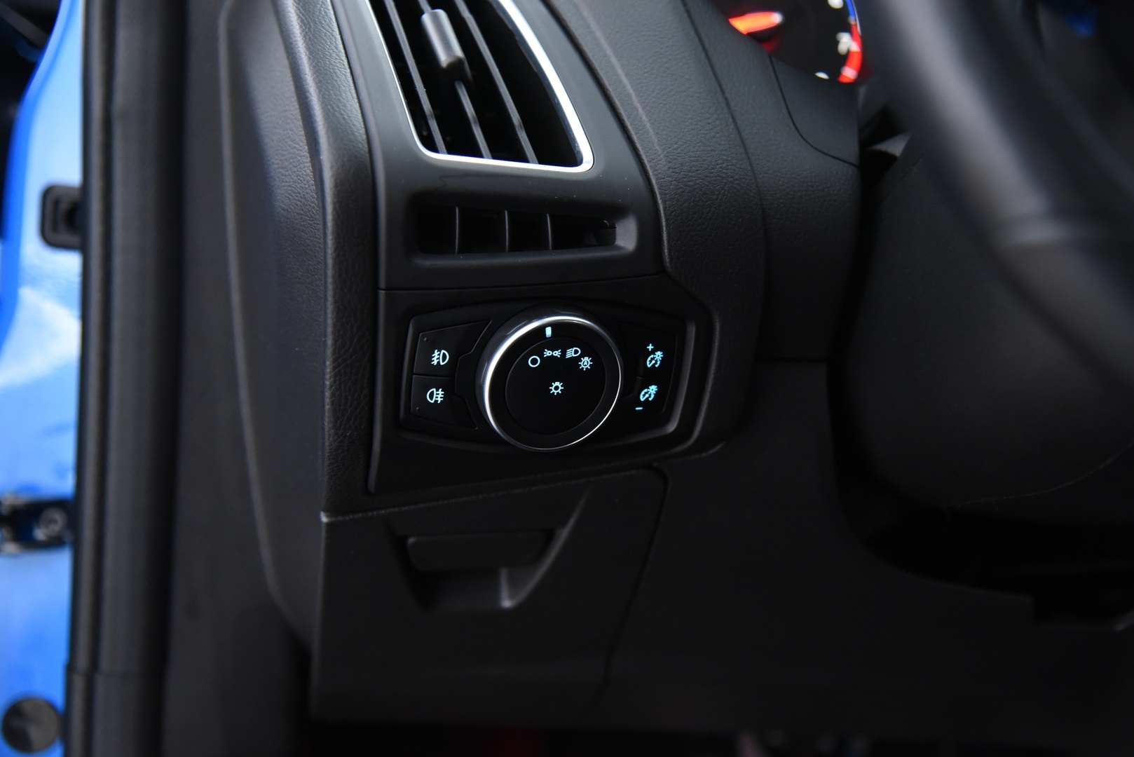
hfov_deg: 38.2
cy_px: 378
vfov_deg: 26.0
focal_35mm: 52
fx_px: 1638
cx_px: 567
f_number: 4
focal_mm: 52
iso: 4000
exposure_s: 1/15
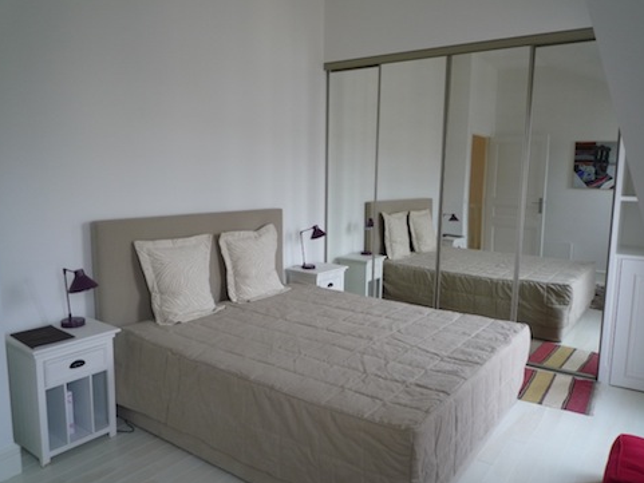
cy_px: 246
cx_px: 331
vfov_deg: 53.1
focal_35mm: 26
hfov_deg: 67.3
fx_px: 484
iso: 100
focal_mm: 4.4
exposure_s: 1/40
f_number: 2.8
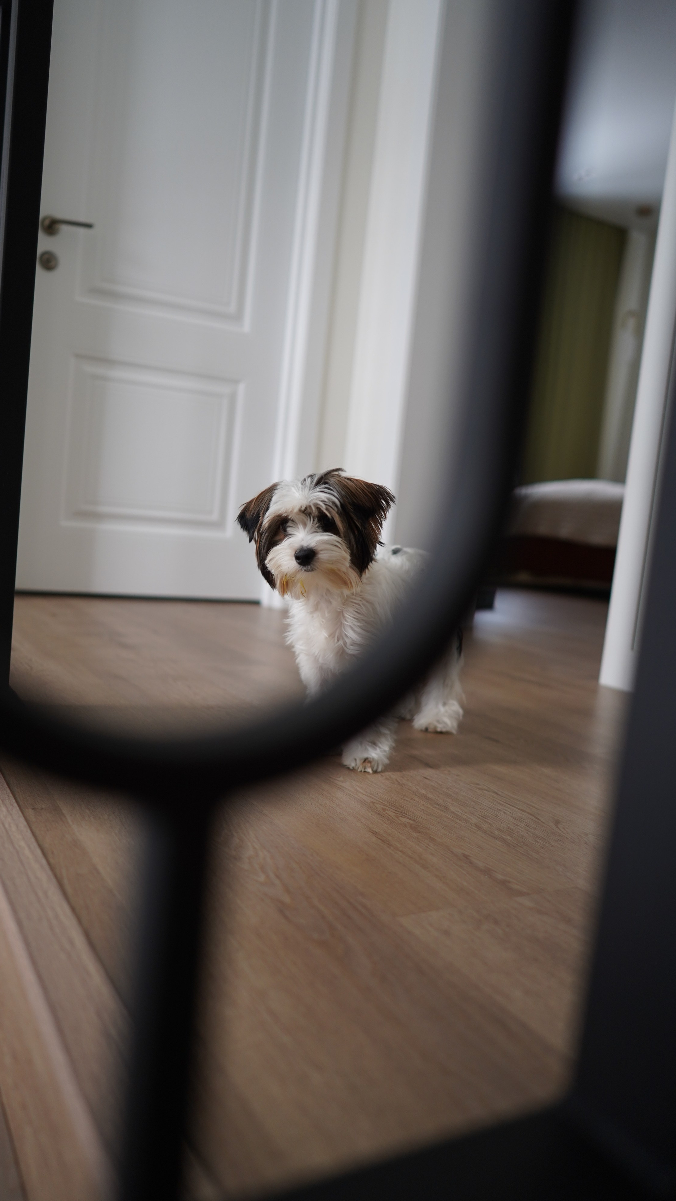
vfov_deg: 69.9
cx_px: 269
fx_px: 860
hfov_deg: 42.7
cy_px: 610
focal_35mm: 27
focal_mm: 25
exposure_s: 1/60
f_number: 2
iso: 400
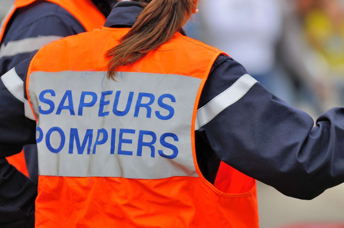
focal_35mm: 300
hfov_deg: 6.9
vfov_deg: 4.6
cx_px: 172
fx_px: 2863
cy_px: 114
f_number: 2.8
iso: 200
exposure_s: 1/200
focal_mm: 200
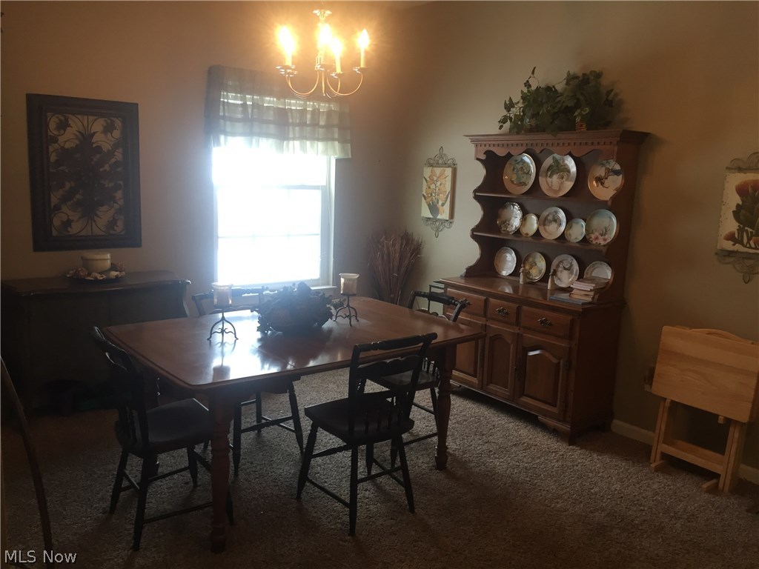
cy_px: 284
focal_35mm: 29
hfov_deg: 61.7
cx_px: 380
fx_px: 636
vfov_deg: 48.2
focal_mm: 4.15
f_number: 2.2
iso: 32
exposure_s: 1/40
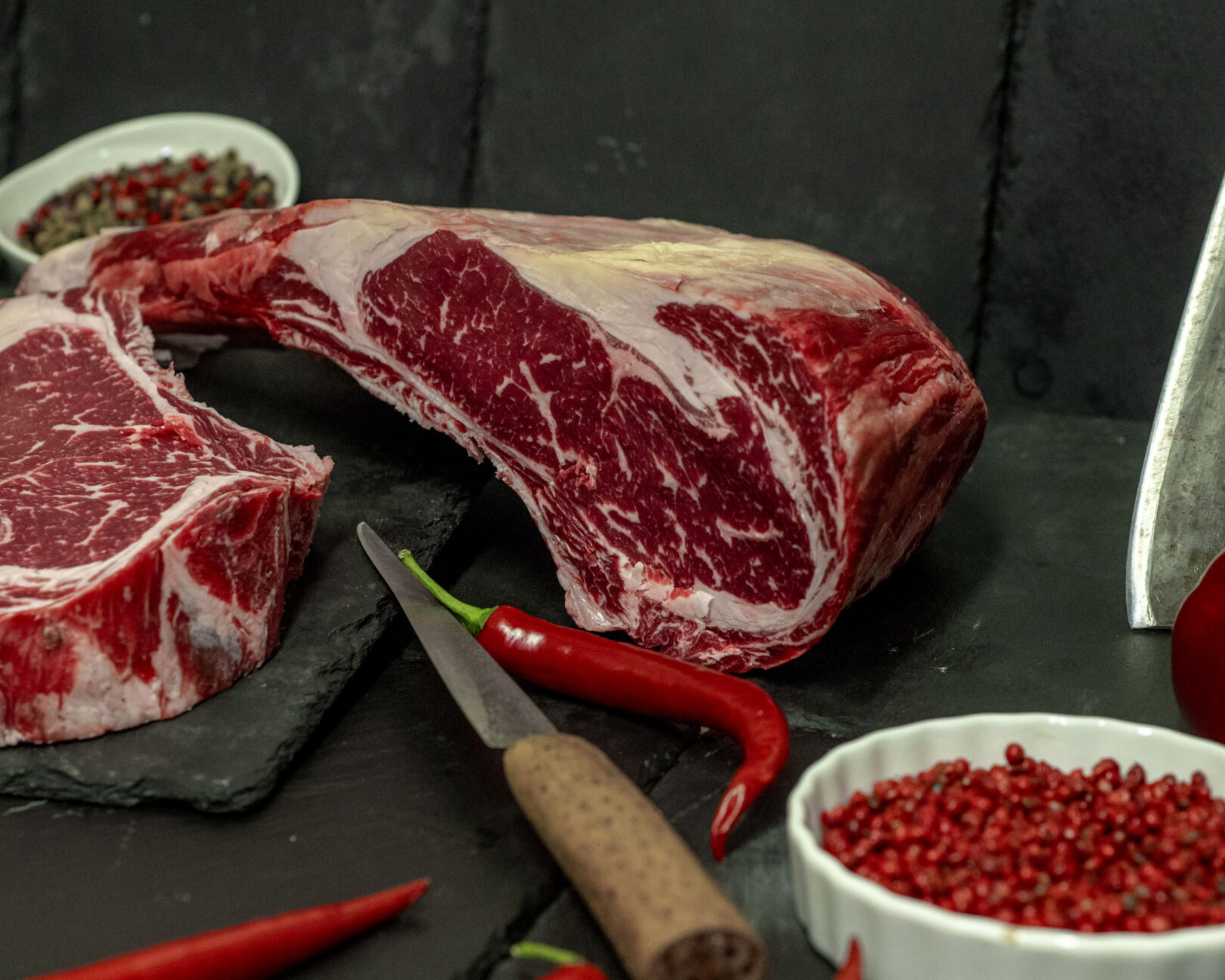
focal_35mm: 74
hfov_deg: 25.7
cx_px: 562
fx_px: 2683
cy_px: 507
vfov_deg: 20.7
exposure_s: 1/60
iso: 1250
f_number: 5.6
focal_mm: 50
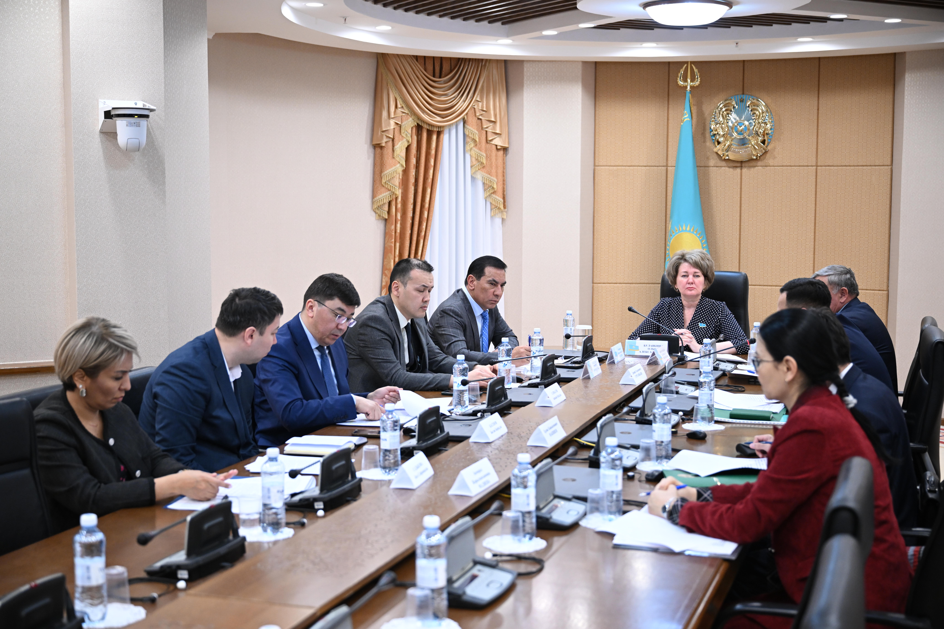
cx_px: 472
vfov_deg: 27.5
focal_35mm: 49
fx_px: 1285
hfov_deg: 40.3
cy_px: 314
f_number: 3.2
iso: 2000
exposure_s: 1/200
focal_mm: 49
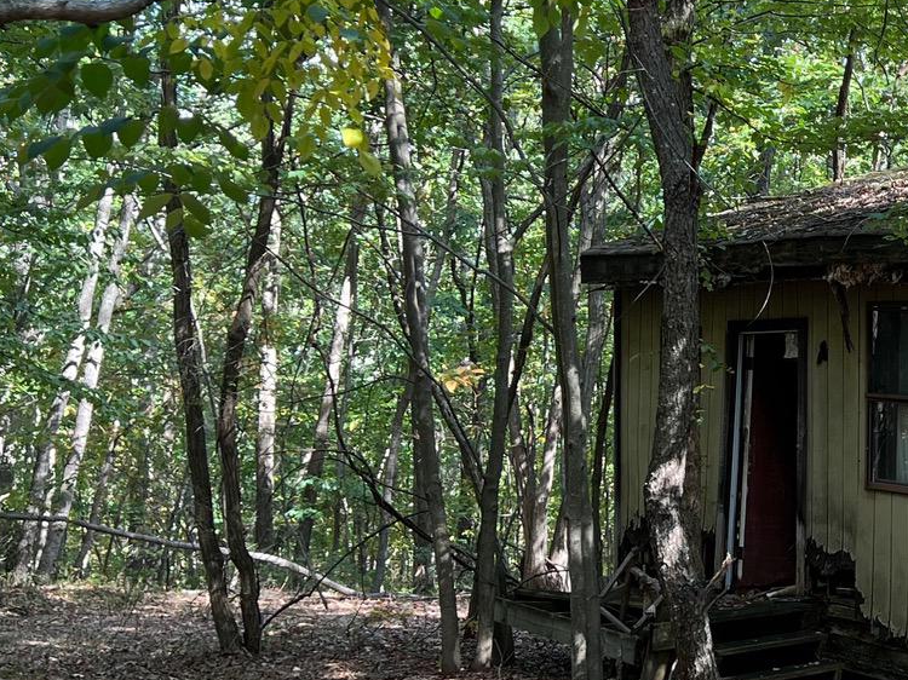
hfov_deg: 25.9
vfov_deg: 20.7
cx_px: 920
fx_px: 1862
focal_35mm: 71
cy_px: 408
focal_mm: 5.7
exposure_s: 1/160
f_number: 1.5
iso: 50
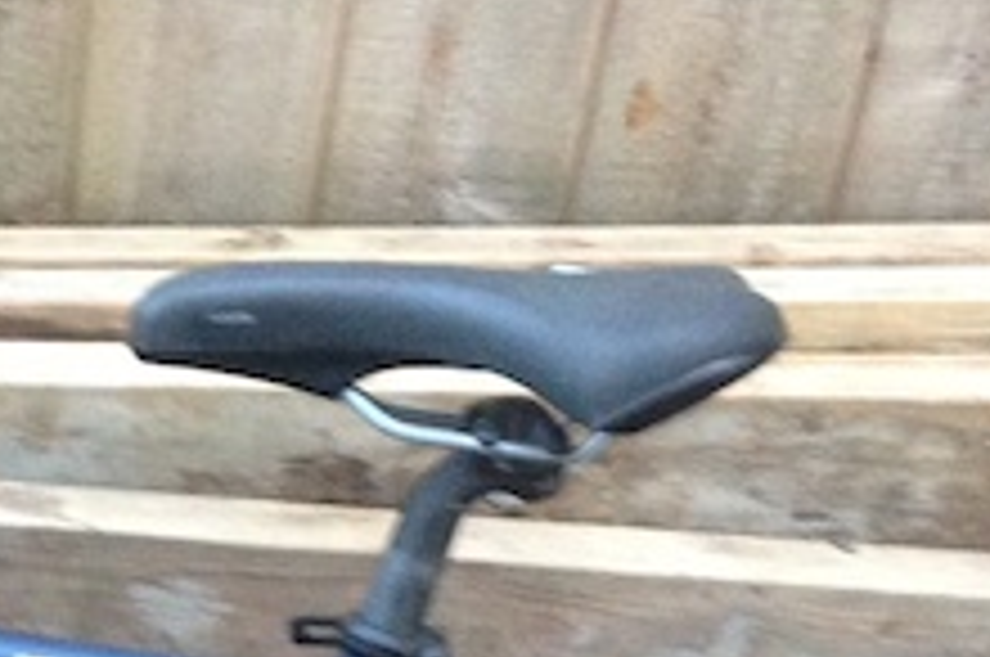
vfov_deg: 10.6
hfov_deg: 15.7
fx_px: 3432
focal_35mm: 125
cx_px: -243
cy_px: 932
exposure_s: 1/20
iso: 320
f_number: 2.4
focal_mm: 4.12
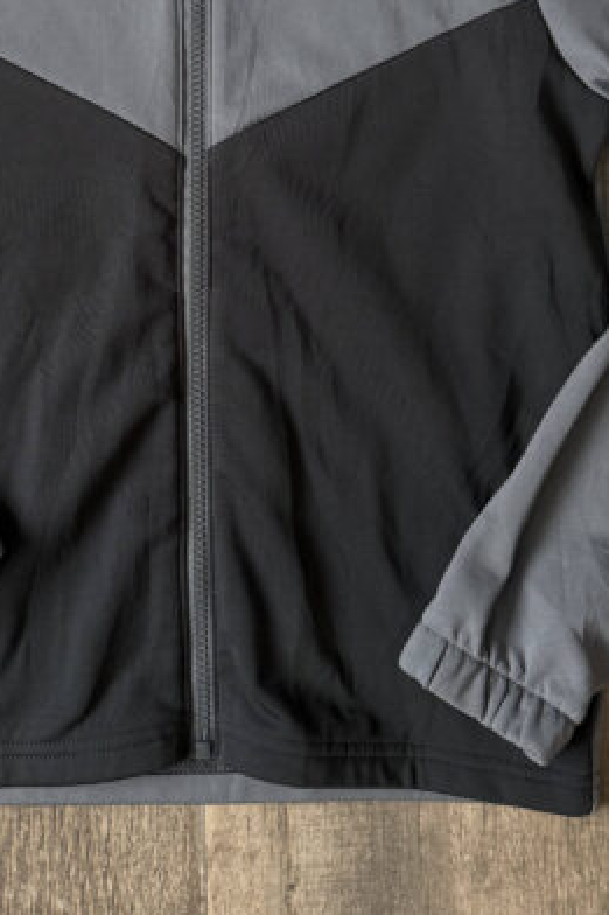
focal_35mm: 51
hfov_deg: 26.3
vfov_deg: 36.9
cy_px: 124
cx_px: 198
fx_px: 1295
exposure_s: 1/72
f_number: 1.78
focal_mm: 6.76
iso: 200
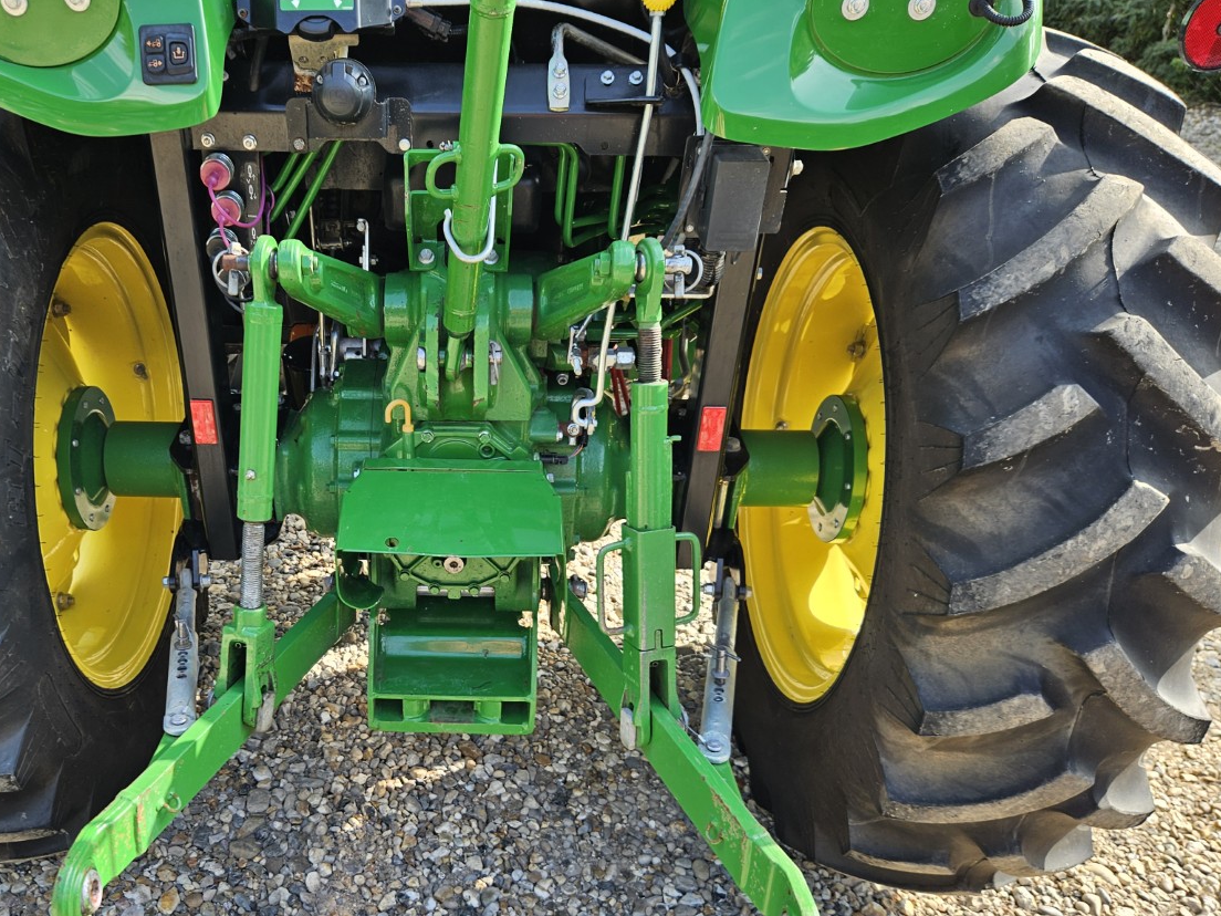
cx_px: 427
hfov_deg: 58.9
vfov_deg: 46.7
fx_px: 1058
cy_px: 522
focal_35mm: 30
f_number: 1.8
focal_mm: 5.4
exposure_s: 1/206
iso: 25
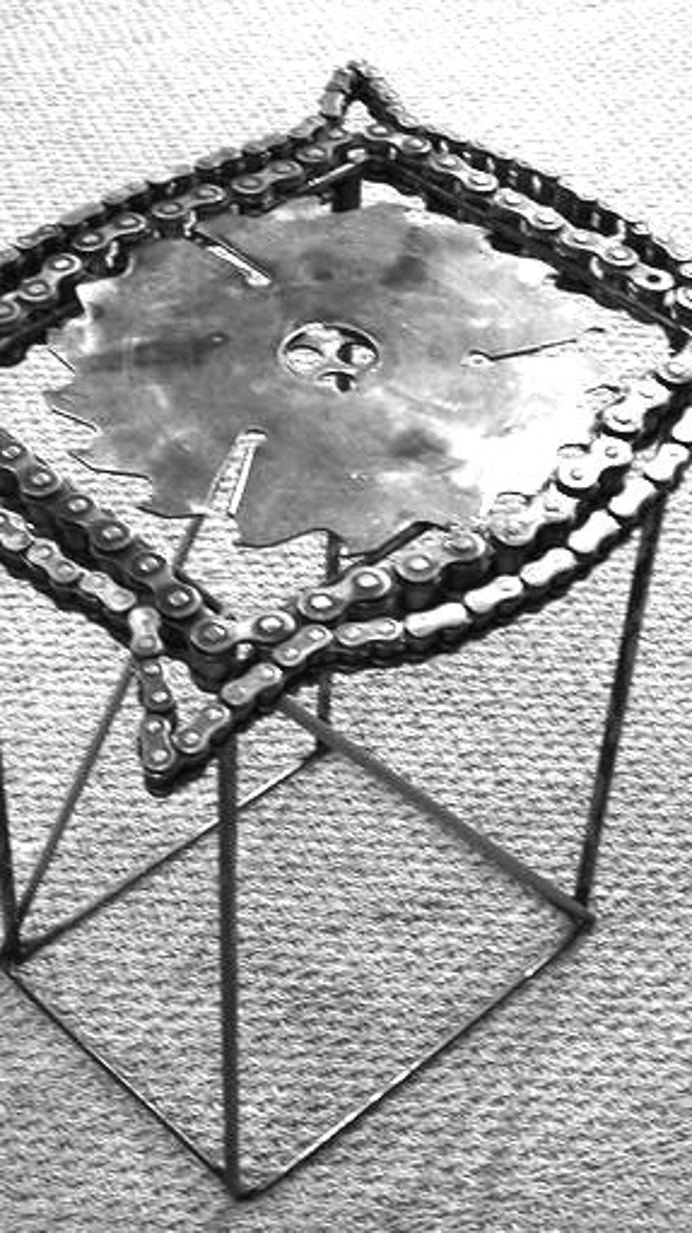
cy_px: 586
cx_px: 289
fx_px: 2090
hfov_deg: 18.8
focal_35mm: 64
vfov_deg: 32.8
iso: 140
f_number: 2.8
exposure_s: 1/15
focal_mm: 6.7
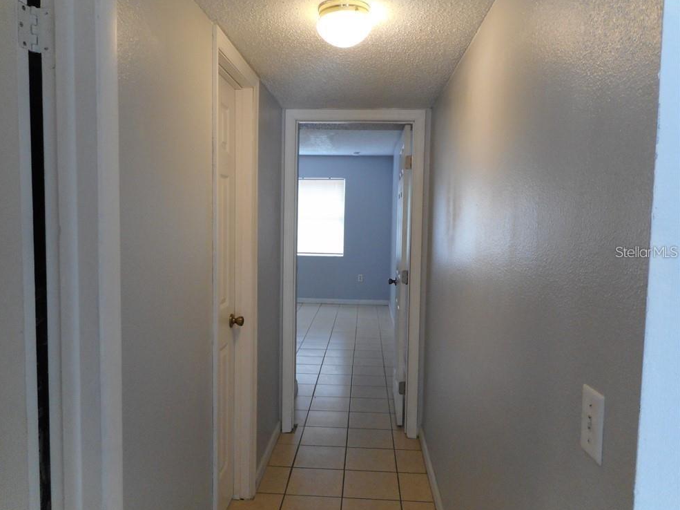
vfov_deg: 53.0
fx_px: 511
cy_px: 252
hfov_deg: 67.3
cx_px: 327
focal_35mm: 26
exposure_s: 1/30
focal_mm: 4.5
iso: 280
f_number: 3.7
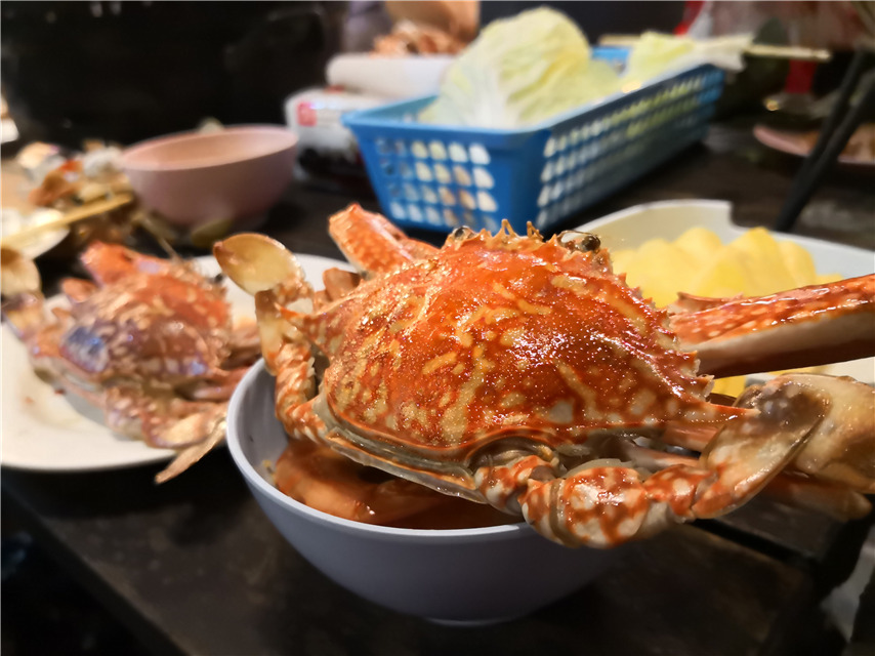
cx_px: 438
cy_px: 328
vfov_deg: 51.3
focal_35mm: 27
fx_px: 682
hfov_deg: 65.3
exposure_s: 1/50
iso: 1000
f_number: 1.6
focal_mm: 3.95
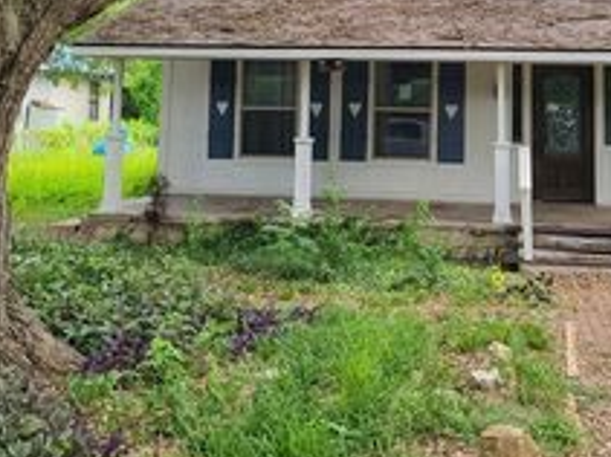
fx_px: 1006
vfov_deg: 24.5
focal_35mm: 57
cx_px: 376
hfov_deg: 33.7
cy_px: 1
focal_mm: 5
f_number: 1.8
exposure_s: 1/288
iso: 40
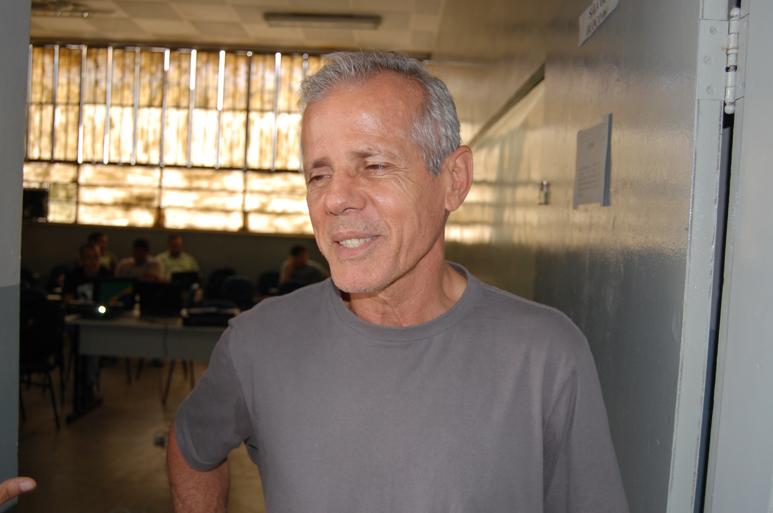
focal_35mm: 33
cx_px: 386
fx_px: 707
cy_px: 256
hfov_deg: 57.3
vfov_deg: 39.8
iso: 400
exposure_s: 1/60
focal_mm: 22
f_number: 3.8
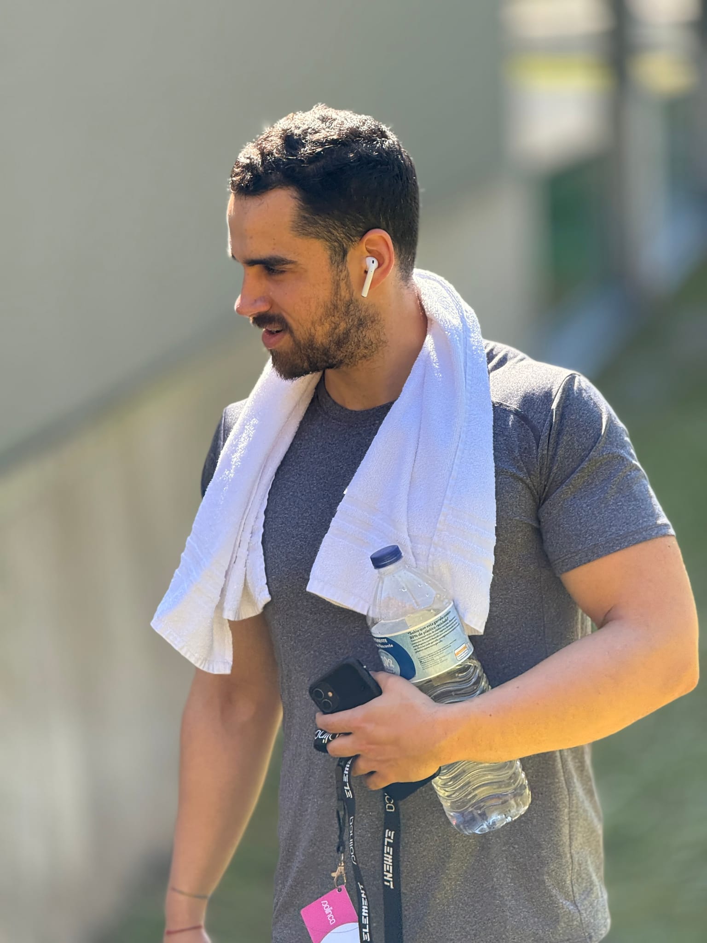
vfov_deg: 16.4
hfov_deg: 12.3
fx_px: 3268
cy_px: 472
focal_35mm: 120
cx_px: 354
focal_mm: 15.66
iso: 64
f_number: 2.8
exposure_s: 1/302
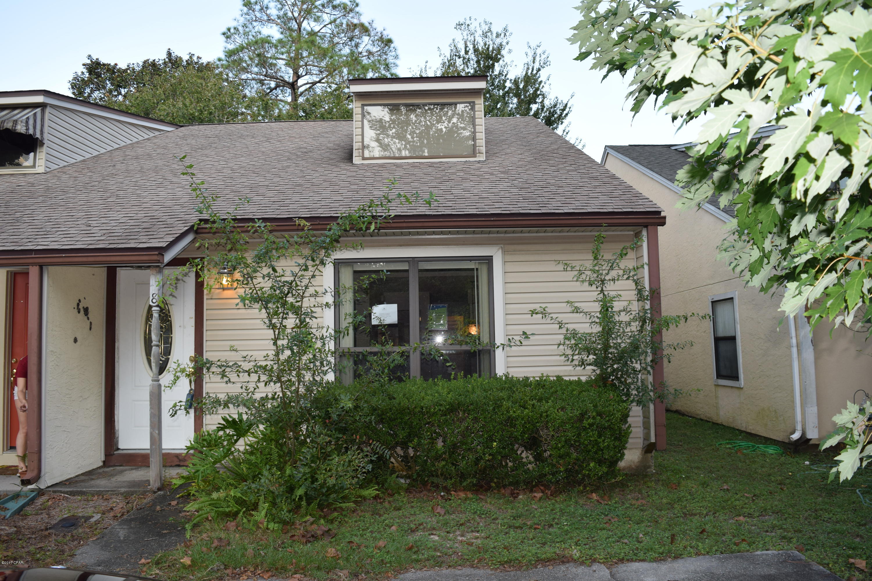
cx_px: 436
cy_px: 290
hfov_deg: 67.4
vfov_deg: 47.9
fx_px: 654
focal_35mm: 27
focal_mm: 18
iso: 160
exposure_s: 1/125
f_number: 5.6
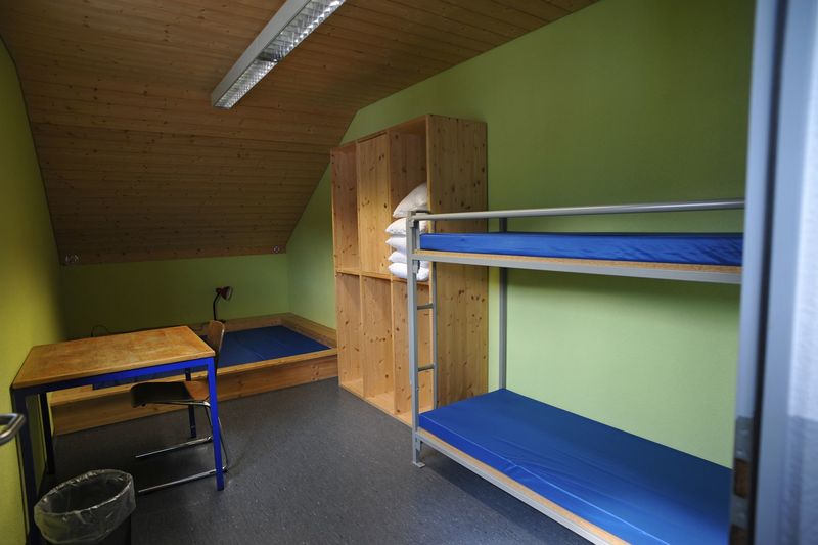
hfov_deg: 84.0
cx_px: 409
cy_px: 272
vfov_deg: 61.9
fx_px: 454
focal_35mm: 20
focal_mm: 20
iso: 400
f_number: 5.6
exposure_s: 1/15
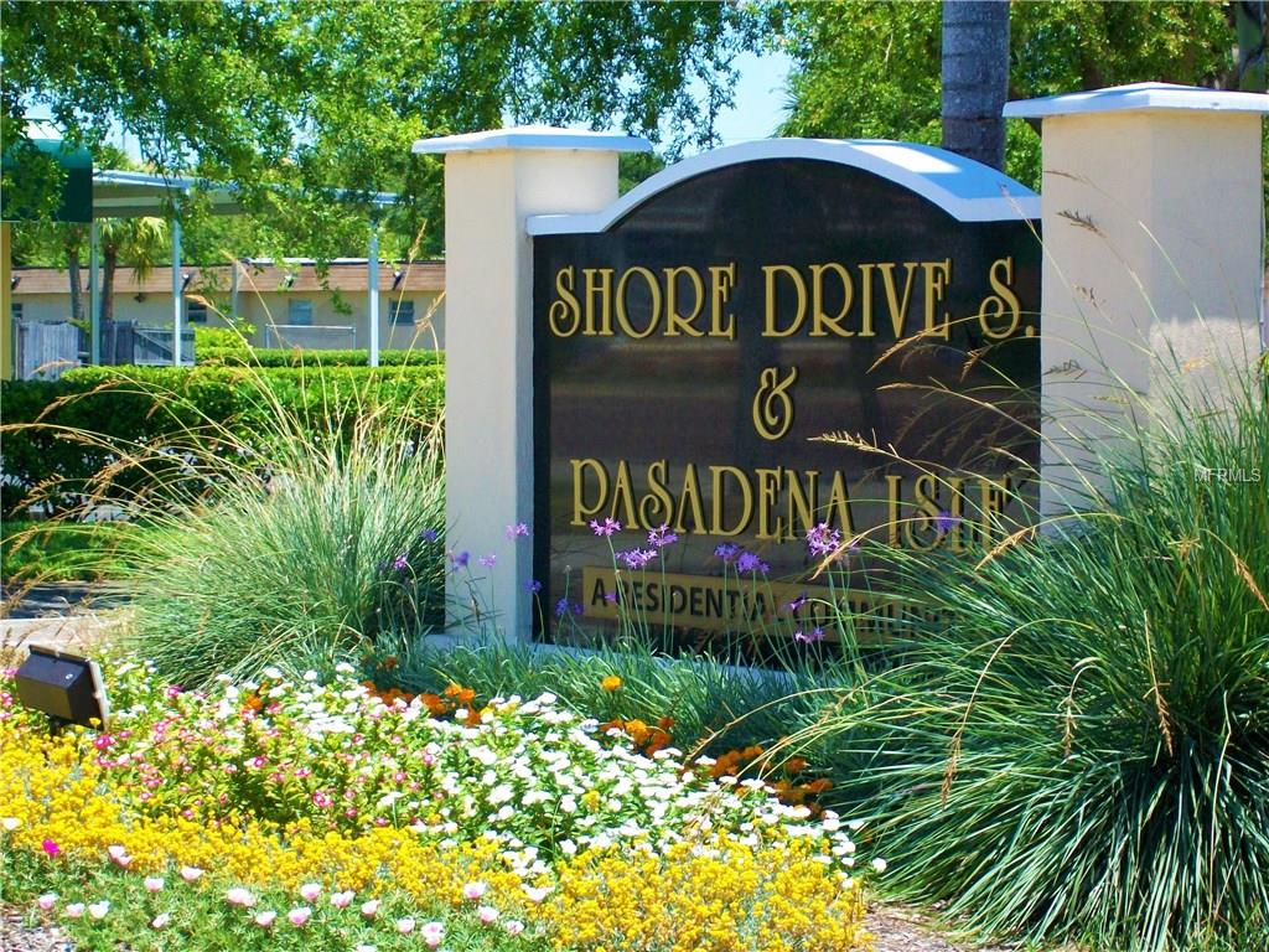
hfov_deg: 18.2
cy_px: 476
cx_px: 634
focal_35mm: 108
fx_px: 3959
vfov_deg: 13.7
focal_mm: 18
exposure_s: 1/250
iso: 64
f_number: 4.8
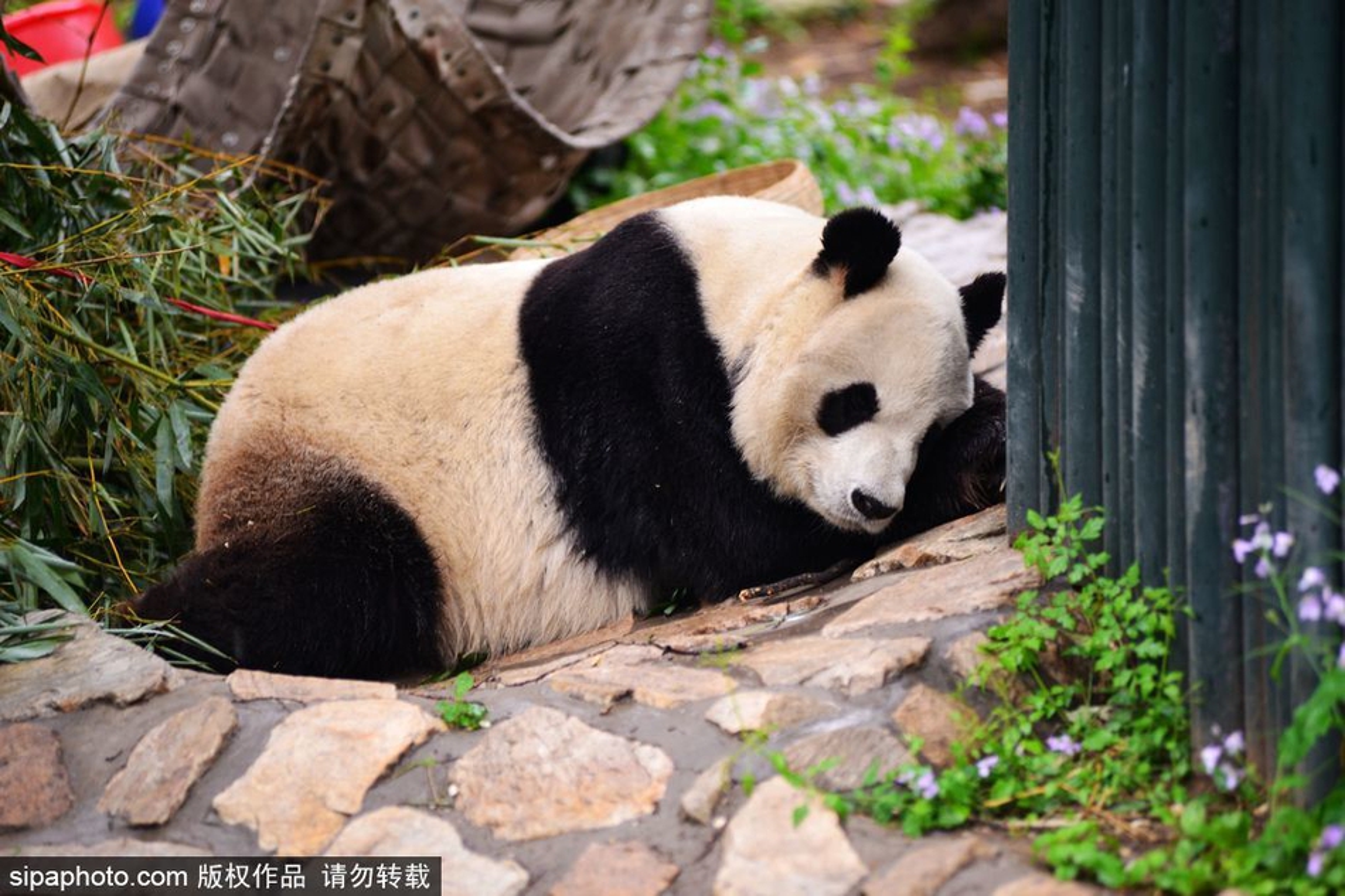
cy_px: 448
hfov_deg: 10.3
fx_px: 7470
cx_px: 672
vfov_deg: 6.9
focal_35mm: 200
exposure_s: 1/250
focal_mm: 200
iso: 640
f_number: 2.8
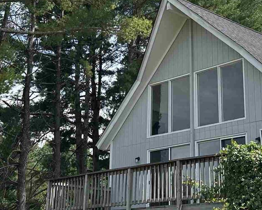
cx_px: 146
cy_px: 41
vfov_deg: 19.7
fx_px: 597
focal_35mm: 77
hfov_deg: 24.7
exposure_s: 1/4348
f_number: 1.78
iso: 80
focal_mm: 6.86
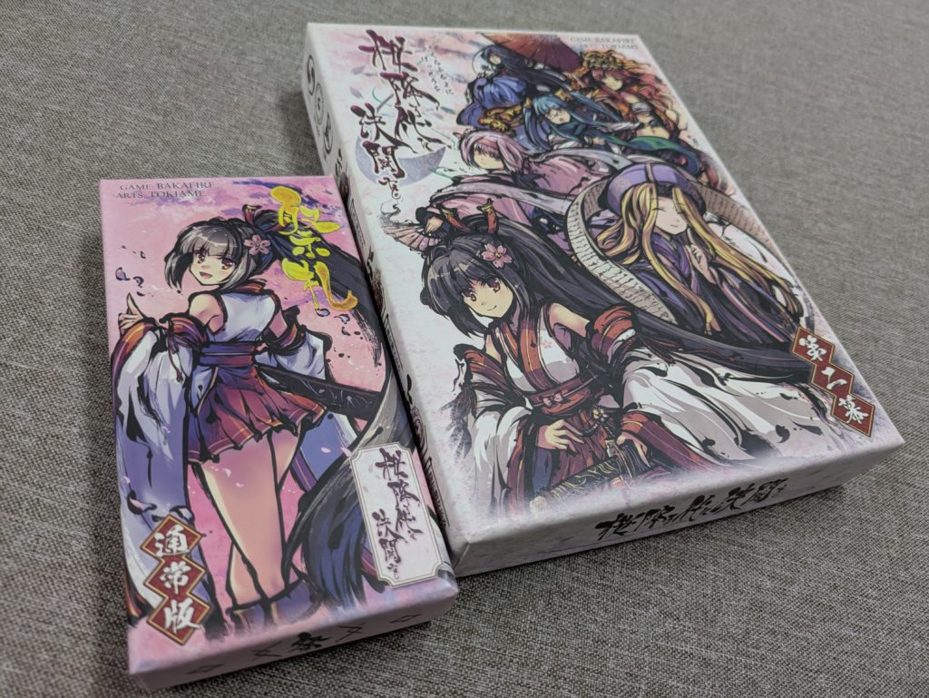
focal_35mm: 25
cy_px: 349
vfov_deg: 54.9
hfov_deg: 69.4
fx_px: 671
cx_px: 464
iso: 68
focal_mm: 5.43
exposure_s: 1/60
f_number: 1.89
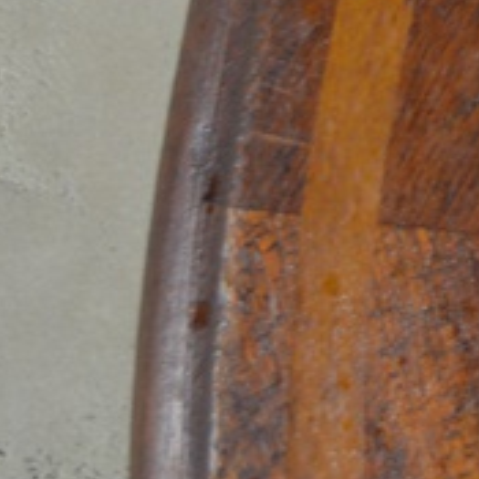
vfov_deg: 9.9
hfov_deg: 9.7
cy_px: -268
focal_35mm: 170
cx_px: 911
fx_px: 2661
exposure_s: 1/60
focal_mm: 26
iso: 720
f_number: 4.2
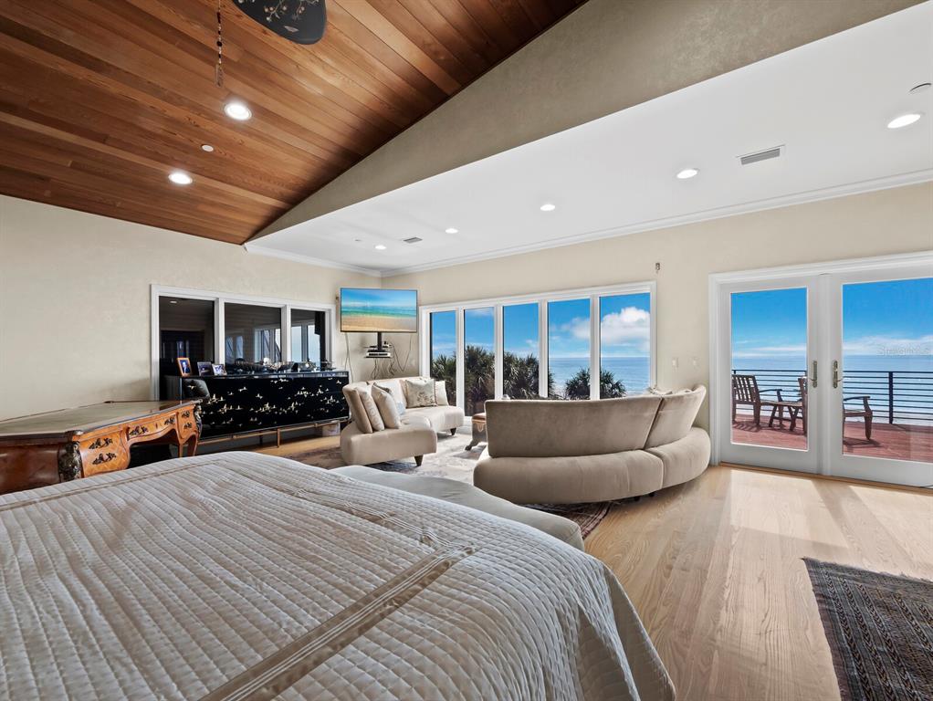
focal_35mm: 14
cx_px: 466
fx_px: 378
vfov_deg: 85.7
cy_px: 350
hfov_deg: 102.0
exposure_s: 1/13
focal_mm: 7
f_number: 11
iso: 200
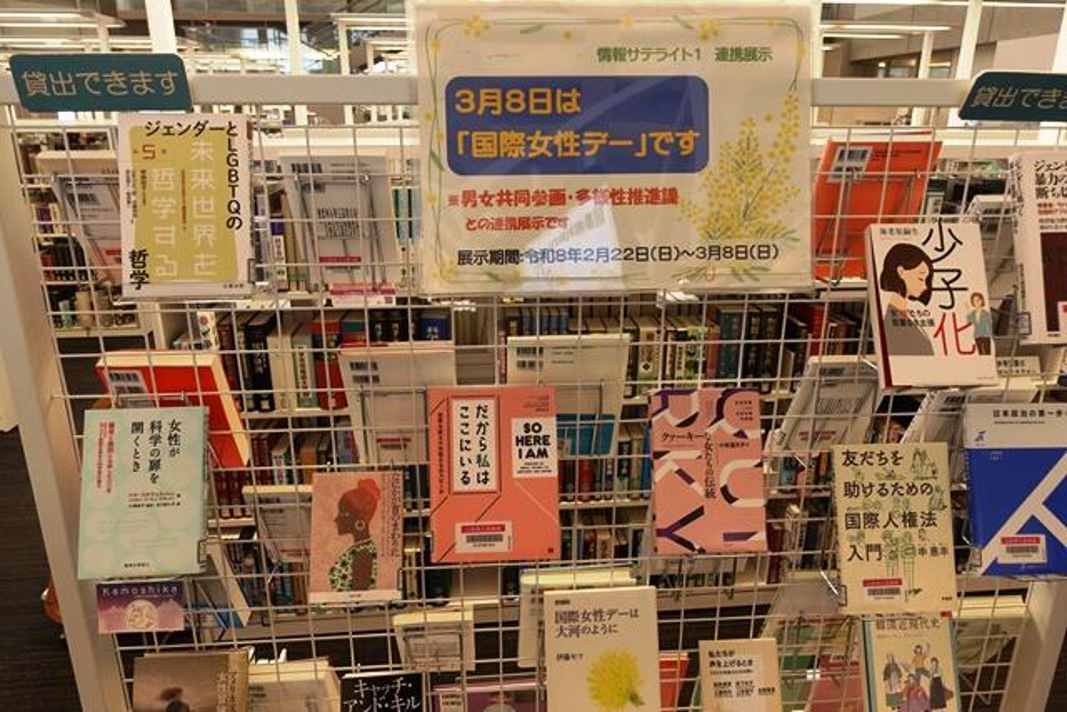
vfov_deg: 53.2
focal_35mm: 24
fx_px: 711
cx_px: 534
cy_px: 356
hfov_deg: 73.7
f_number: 3.5
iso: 200
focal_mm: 8.8
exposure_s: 1/30
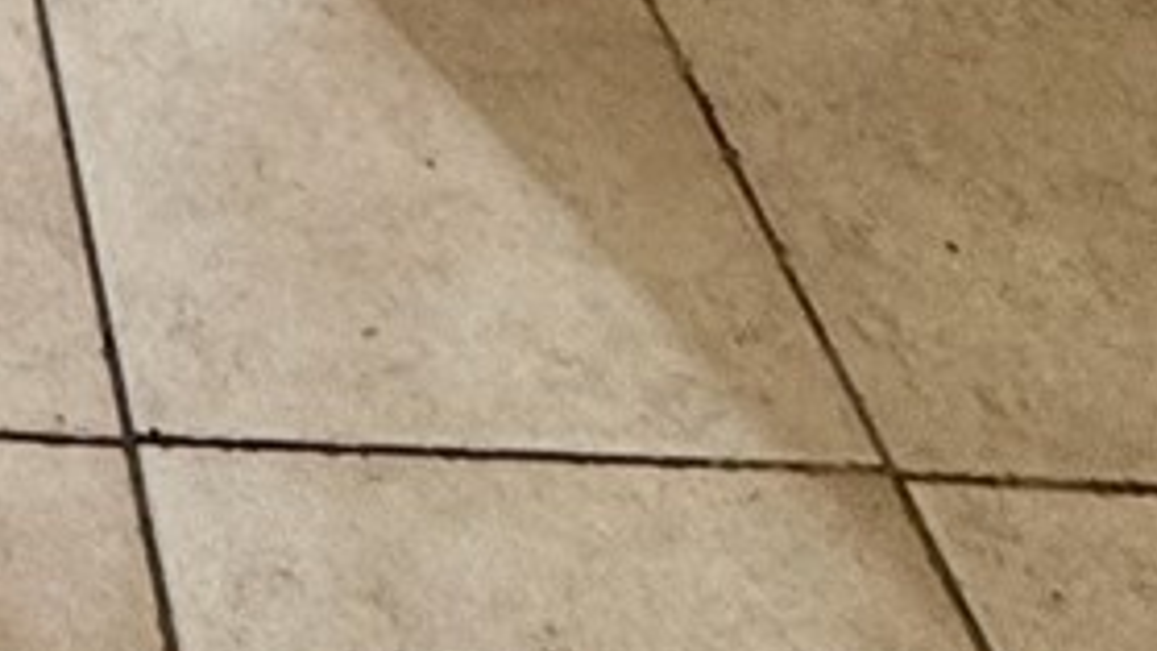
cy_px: -1675
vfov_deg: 9.0
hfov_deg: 21.9
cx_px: -469
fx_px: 2577
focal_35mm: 84
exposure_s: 1/60
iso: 200
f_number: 2.2
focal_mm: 2.22
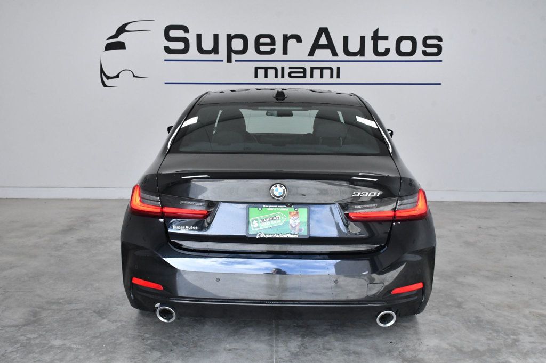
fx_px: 606
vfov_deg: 33.4
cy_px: 182
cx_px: 273
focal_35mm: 40
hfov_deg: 48.5
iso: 2500
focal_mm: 27
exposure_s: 1/500
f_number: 11
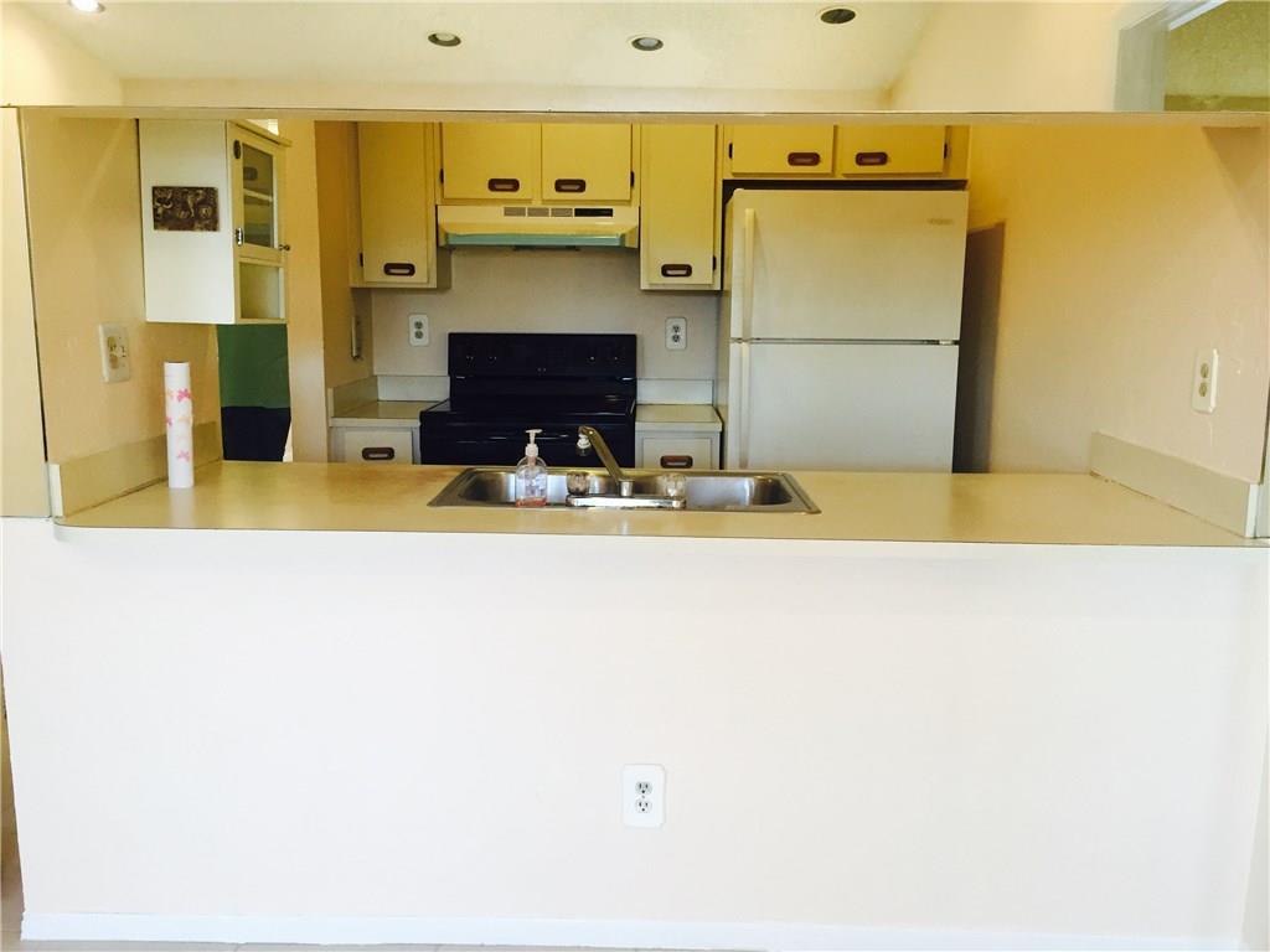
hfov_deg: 61.7
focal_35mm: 29
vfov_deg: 48.2
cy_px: 476
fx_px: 1064
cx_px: 635
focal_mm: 4.15
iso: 50
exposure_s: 1/30
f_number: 2.2
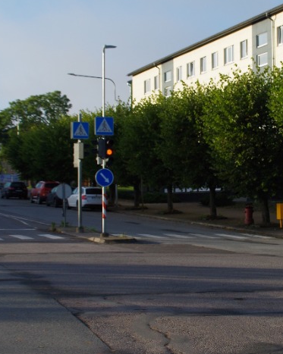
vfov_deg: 21.0
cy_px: 180
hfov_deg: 16.8
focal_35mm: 91
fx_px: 954
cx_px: 201
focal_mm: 28
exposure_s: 1/400
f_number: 8
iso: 200
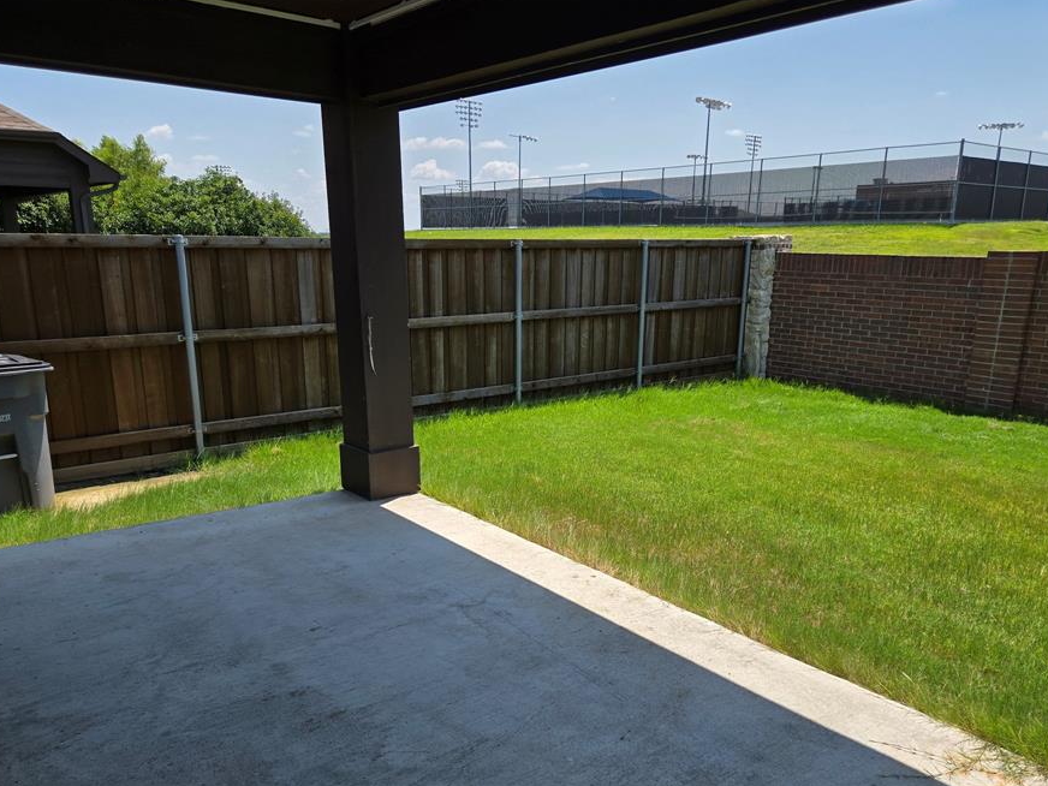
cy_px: 453
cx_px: 523
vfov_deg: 51.2
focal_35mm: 27
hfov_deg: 65.3
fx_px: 817
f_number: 1.8
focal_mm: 5.4
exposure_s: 1/2921
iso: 50
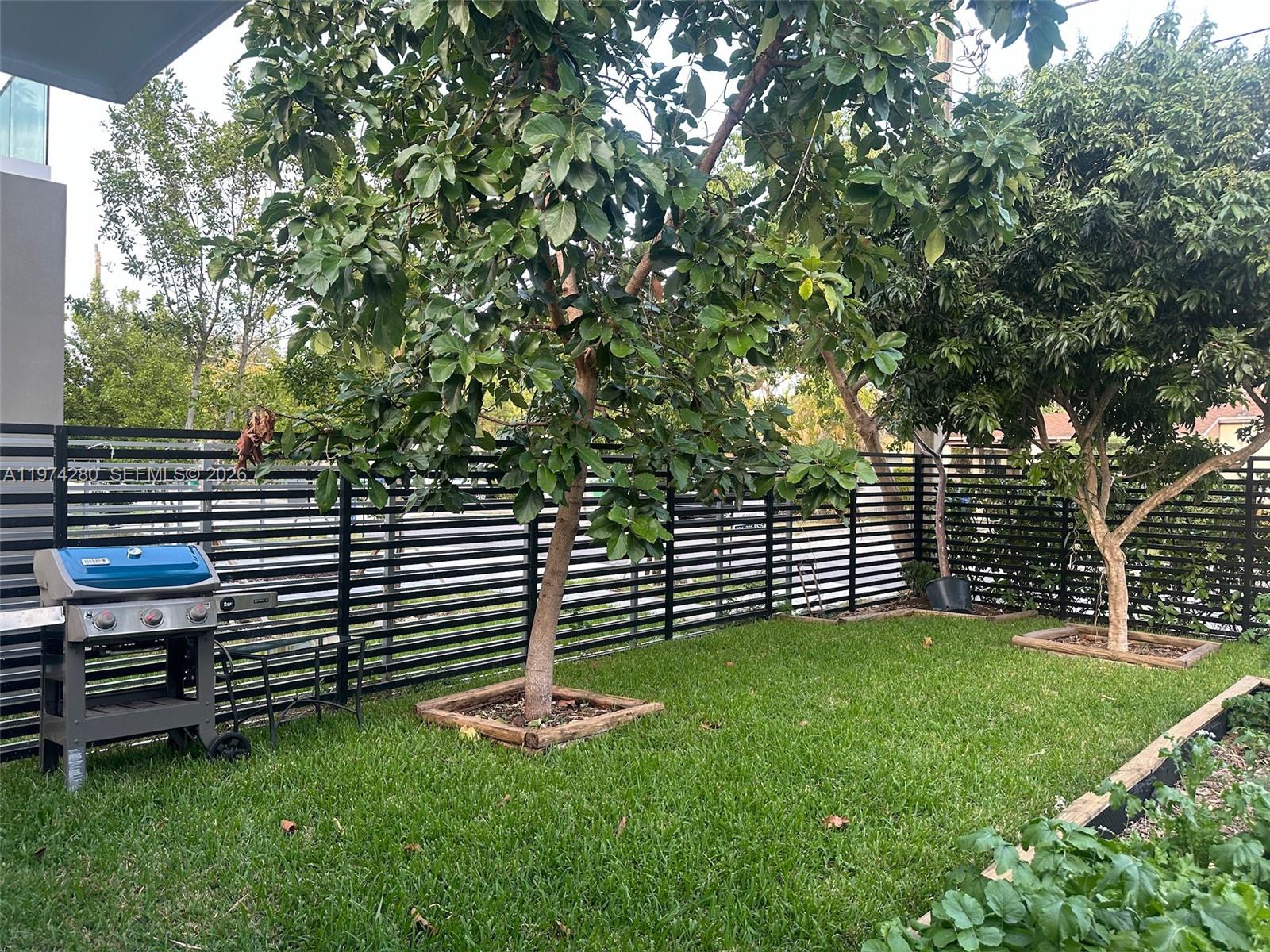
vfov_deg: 56.8
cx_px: 635
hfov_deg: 71.6
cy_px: 476
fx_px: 881
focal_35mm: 24
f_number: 1.78
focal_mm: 6.86
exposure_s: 1/121
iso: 100
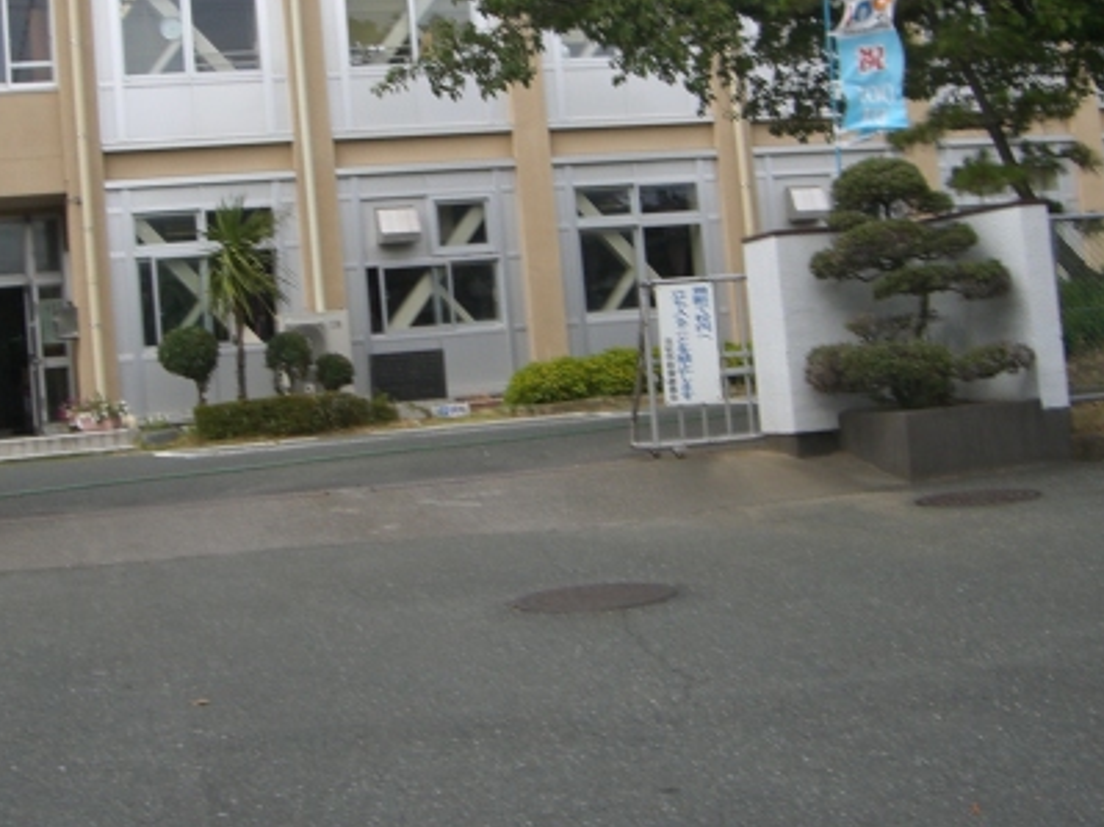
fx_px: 1945
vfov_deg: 23.9
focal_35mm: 61
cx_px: 465
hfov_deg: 31.6
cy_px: 268
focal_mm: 6.2
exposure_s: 1/400
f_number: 4.3
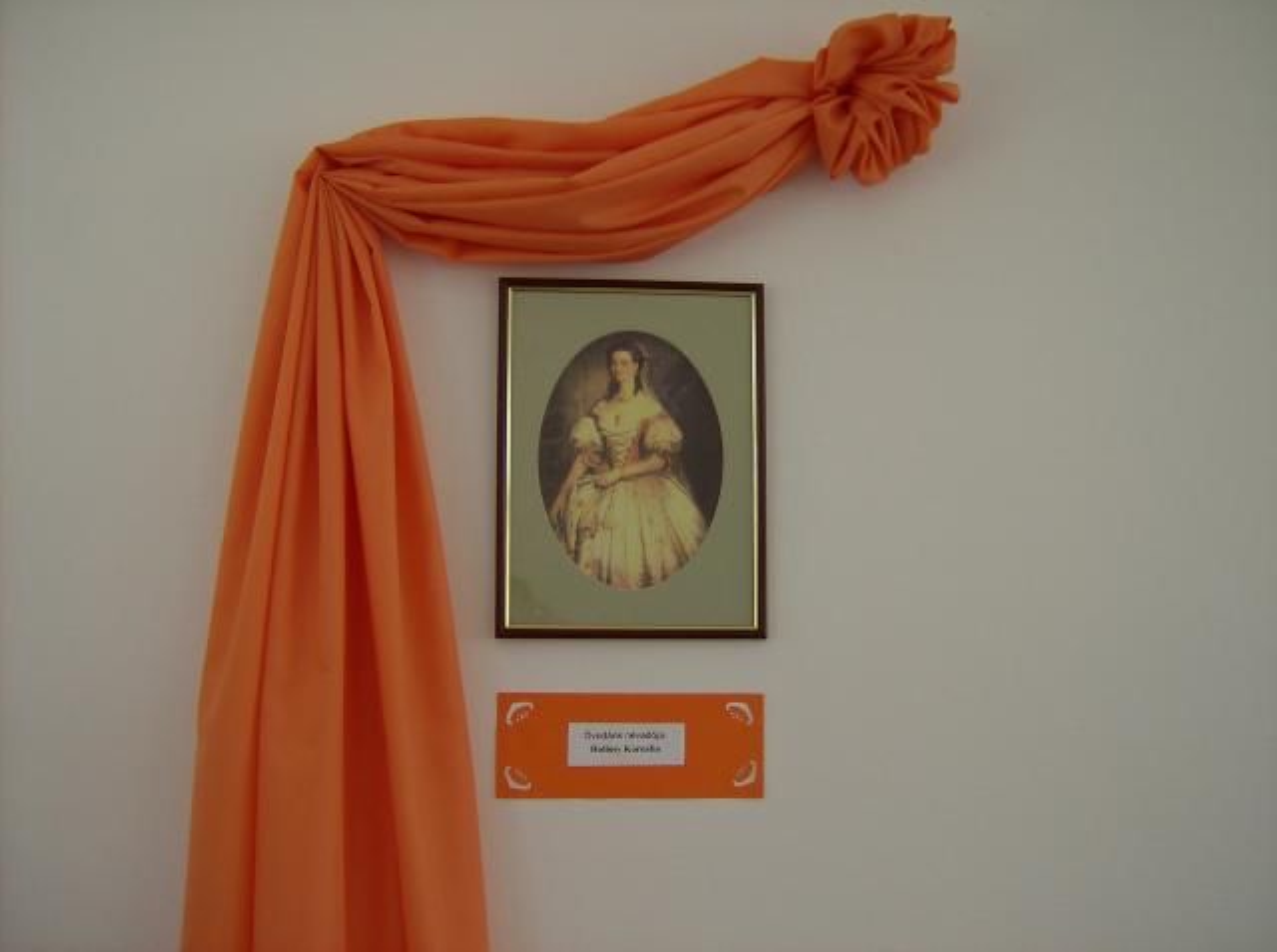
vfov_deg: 39.5
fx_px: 1325
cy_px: 476
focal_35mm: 36
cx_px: 638
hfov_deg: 51.5
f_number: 2.8
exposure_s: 1/131
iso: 100
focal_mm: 6
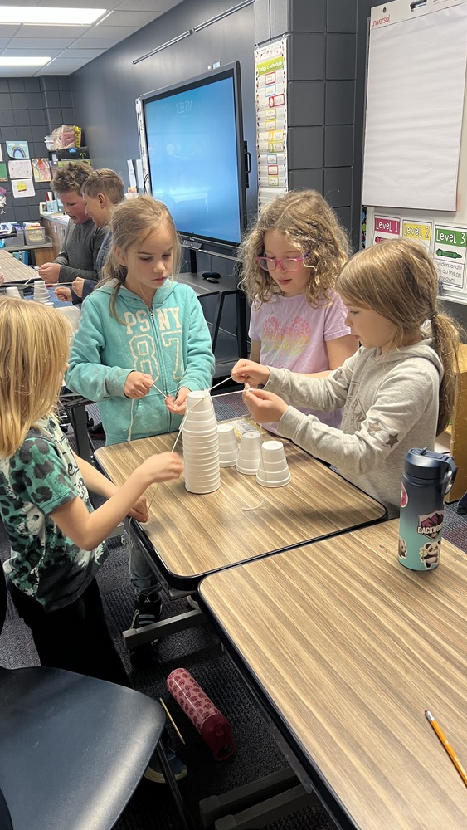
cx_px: 224
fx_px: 638
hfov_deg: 40.2
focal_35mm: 29
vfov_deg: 66.0
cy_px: 424
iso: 125
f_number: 1.5
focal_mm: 5.7
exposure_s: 1/60
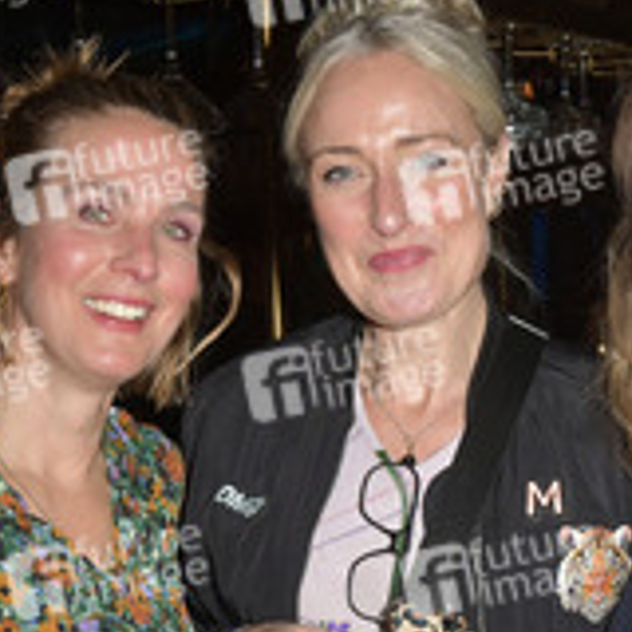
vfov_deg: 20.0
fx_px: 1776
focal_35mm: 86
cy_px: 474
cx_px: 397
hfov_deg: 20.1
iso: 1250
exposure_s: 1/250
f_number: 7.1
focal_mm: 36
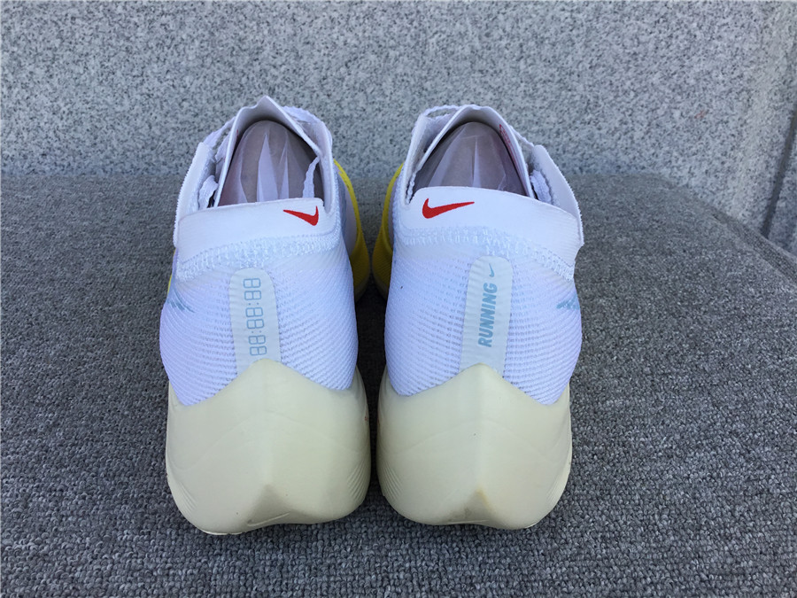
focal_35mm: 31
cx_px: 398
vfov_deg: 45.4
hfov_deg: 58.4
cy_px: 299
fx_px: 714
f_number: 2.4
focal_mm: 3.3
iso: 25
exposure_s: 1/332
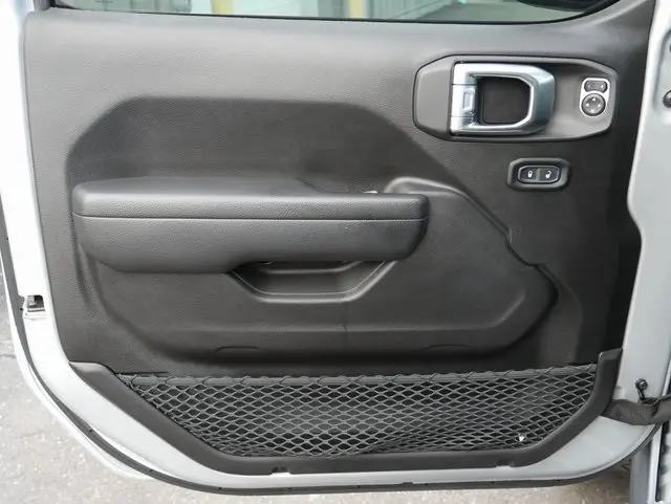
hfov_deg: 46.8
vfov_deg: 36.0
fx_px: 776
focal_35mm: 40
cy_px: 252
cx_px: 336
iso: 1000
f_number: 5
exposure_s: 1/60
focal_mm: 20
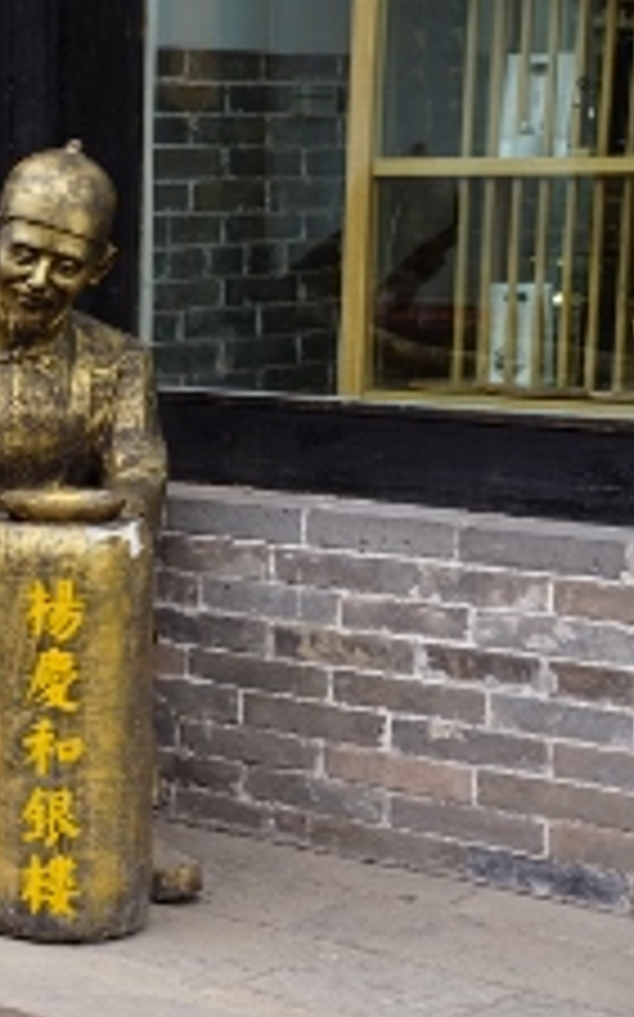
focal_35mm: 95
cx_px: -256
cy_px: 524
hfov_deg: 13.1
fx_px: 2627
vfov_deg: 21.9
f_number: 6.3
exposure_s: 1/100
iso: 100
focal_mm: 35
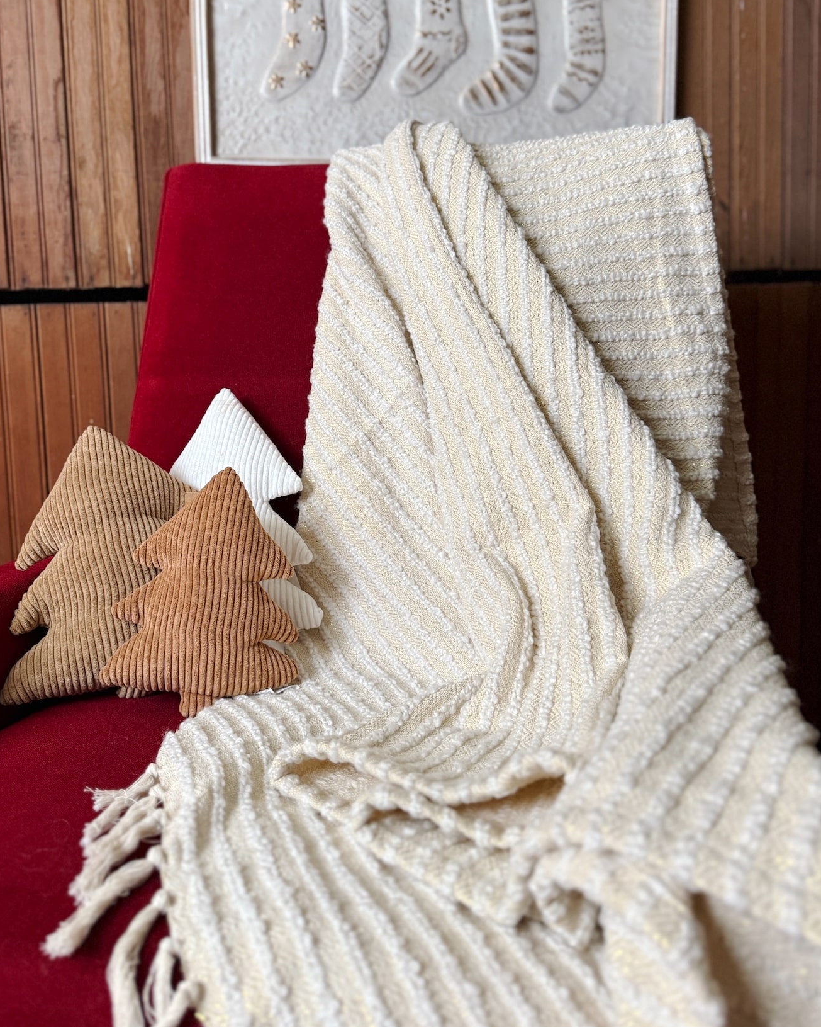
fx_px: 790
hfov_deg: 54.9
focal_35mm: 26
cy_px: 477
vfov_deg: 65.9
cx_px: 394
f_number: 1.78
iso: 250
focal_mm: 6.76
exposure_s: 1/60
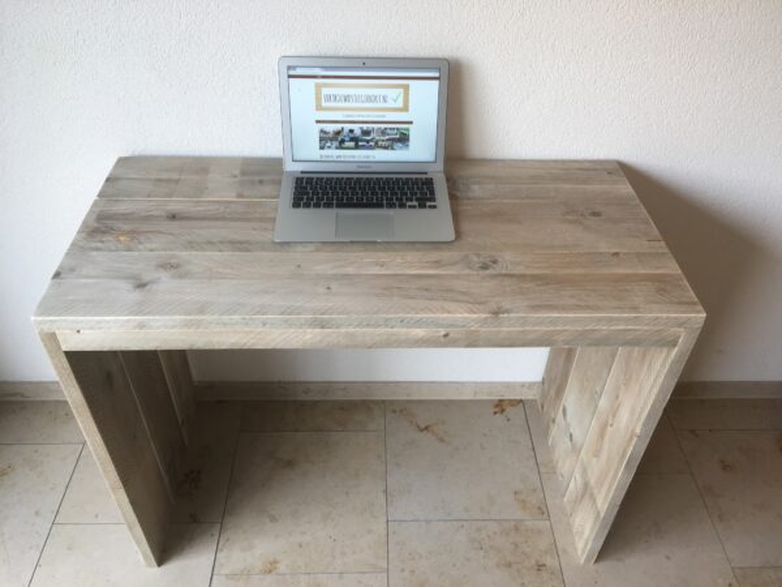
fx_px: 655
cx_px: 391
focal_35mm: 29
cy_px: 294
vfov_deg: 48.2
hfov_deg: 61.7
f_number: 2.2
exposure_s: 1/50
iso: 32
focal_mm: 4.15
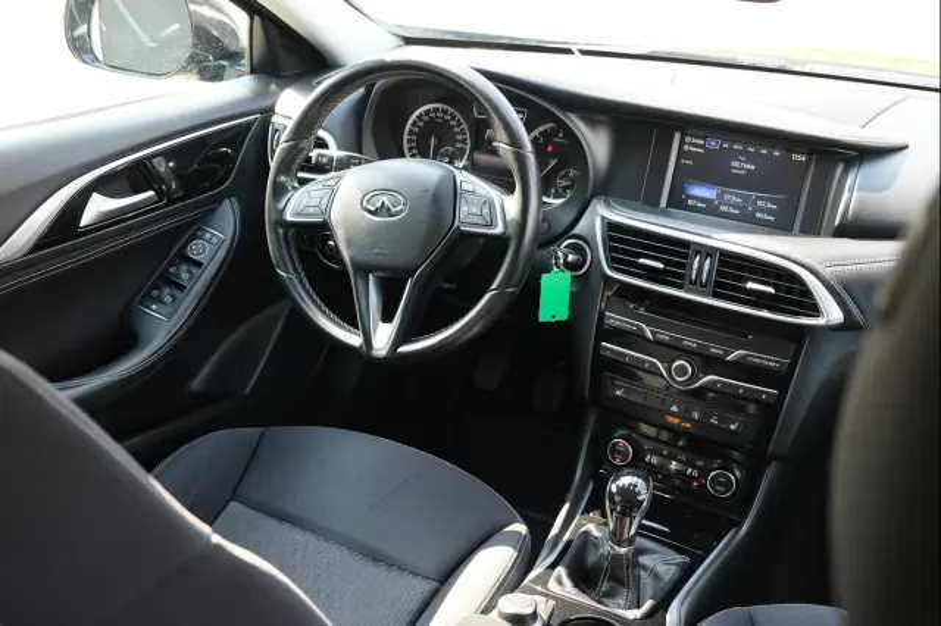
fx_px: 914
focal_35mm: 35
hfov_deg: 54.5
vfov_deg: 37.8
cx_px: 470
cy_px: 313
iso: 320
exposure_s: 1/50
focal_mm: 23.3
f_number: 3.2
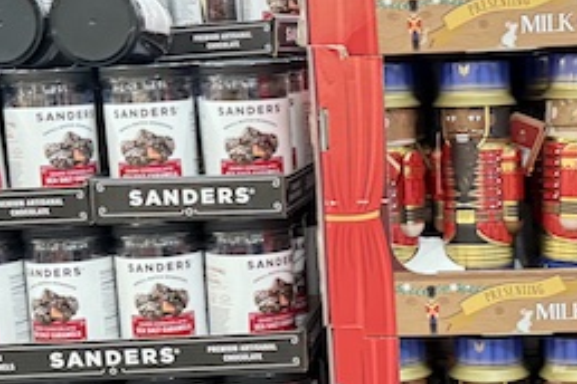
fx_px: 1394
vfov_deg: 15.7
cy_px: 249
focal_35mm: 87
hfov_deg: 23.3
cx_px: 396
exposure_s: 1/60
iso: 640
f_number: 1.78
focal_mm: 6.76
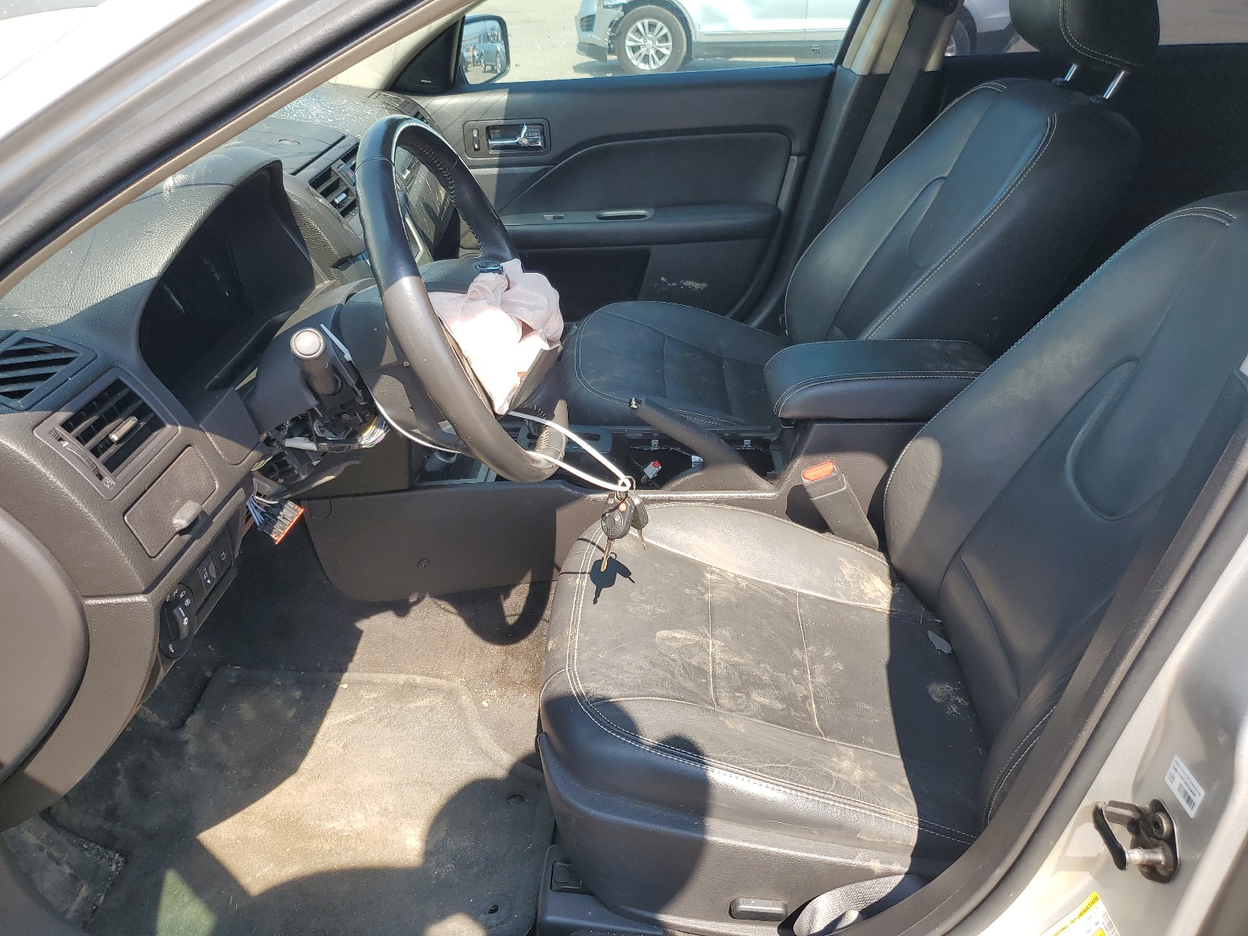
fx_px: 937
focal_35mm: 26
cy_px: 468
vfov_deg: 53.1
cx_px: 624
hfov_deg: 67.3
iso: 50
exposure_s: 1/625
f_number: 1.5
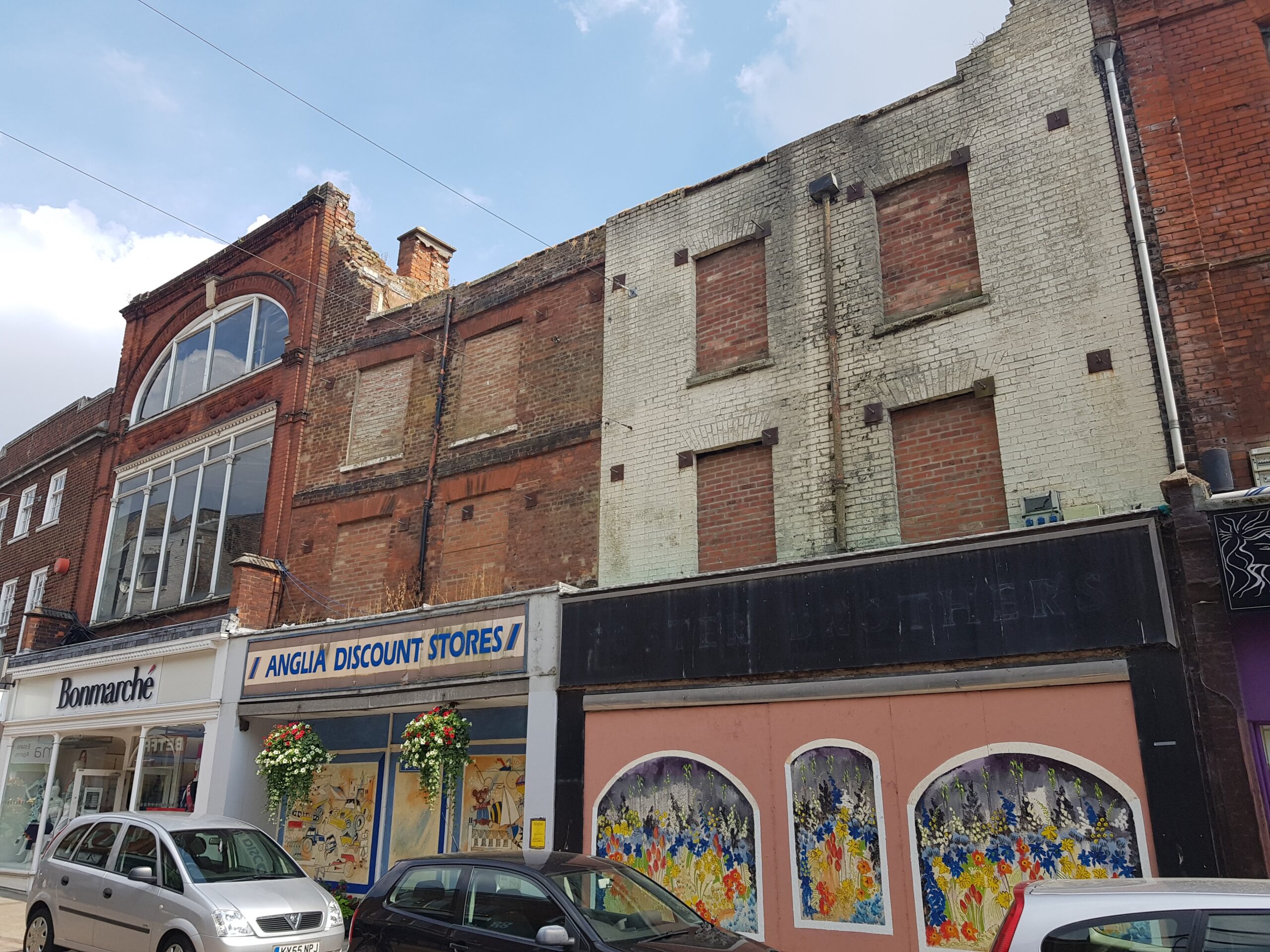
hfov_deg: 67.3
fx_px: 954
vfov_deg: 53.1
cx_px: 635
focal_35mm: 26
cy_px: 476
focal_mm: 4.2
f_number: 1.7
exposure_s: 1/1556
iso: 40
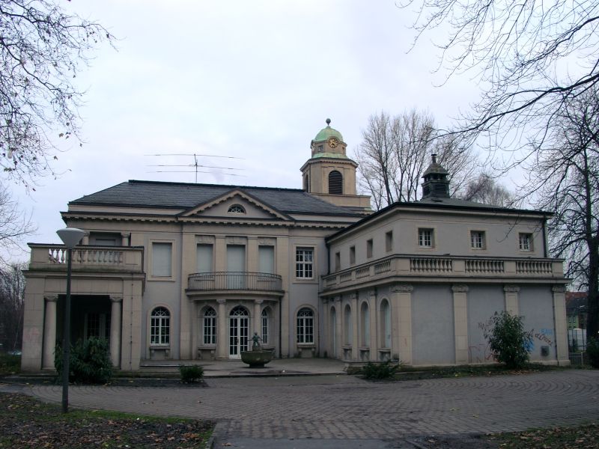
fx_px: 588
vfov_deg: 41.8
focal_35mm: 34
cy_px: 224
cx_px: 300
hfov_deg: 54.0
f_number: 5.6
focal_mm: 7.13
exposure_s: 1/11.2
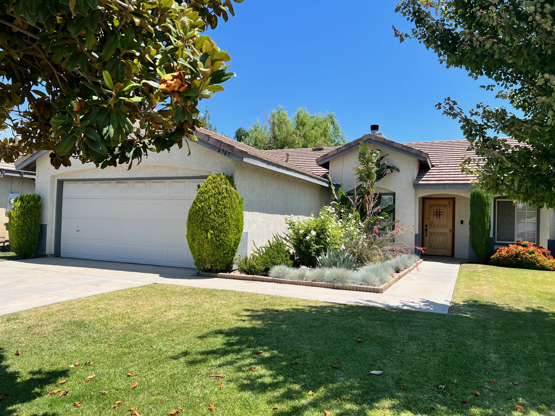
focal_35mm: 26
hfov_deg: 67.3
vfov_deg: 53.1
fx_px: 417
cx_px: 278
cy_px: 208
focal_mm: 5.7
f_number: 1.5
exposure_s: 1/3571
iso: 50
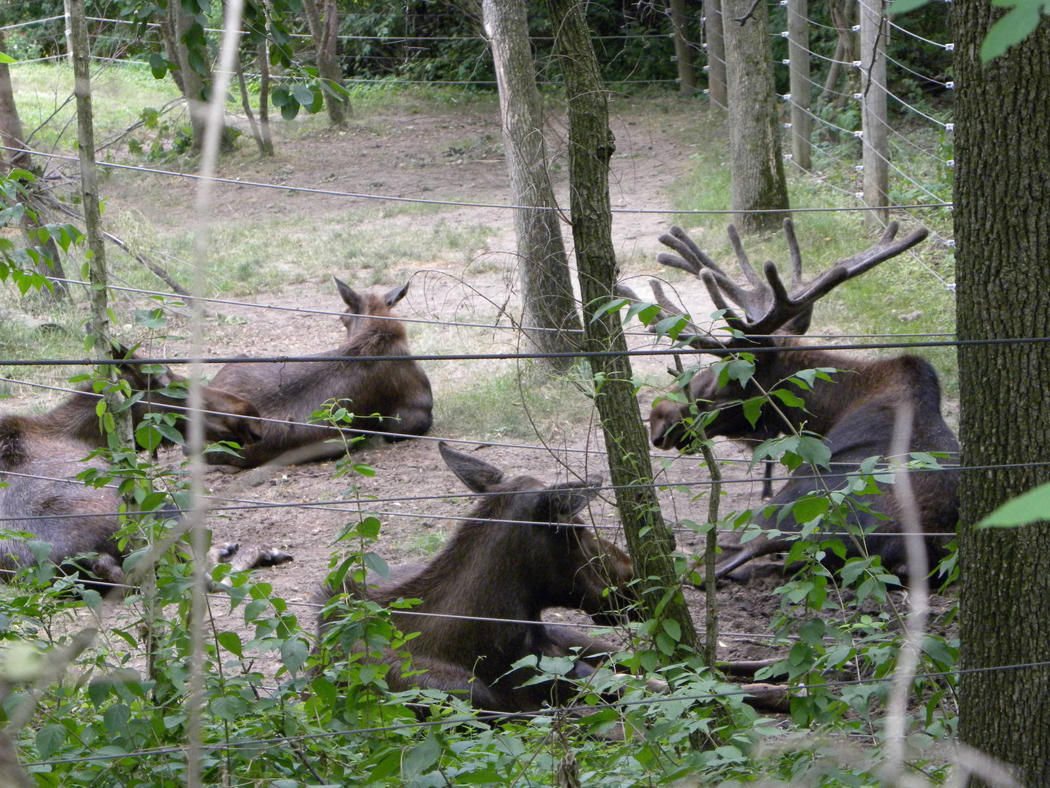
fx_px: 3913
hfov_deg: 15.3
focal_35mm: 129
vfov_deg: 11.5
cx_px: 525
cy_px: 394
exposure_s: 1/80.4
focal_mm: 23
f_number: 4.5
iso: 376
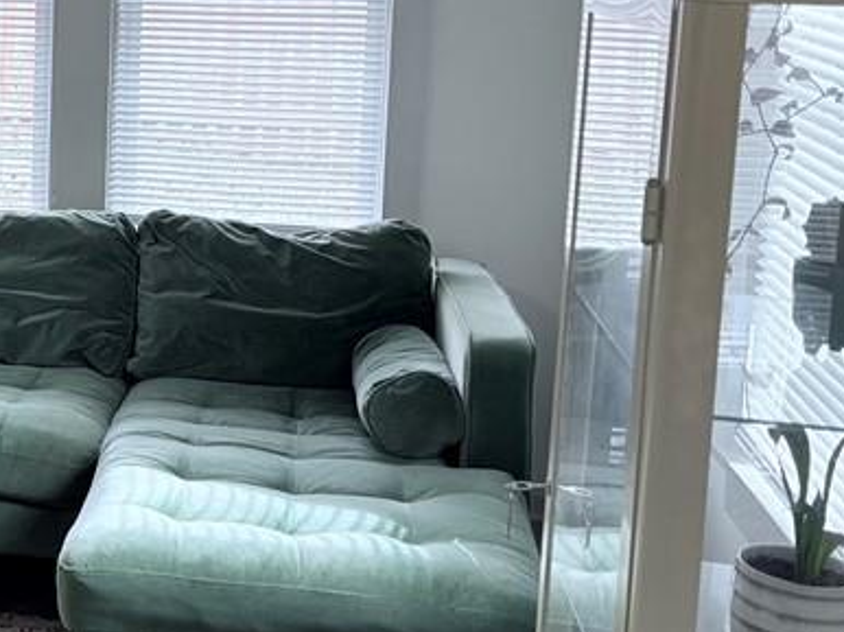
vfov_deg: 20.9
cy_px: 85
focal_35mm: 69
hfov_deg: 25.4
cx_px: -157
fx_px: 1681
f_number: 1.6
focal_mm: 5.96
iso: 100
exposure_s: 1/217
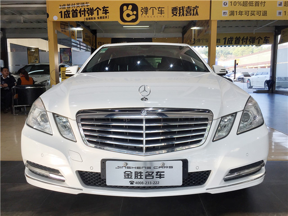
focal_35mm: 29
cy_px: 108
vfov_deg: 48.2
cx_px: 144
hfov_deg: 61.7
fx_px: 241
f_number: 2.2
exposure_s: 1/208
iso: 32
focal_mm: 4.15
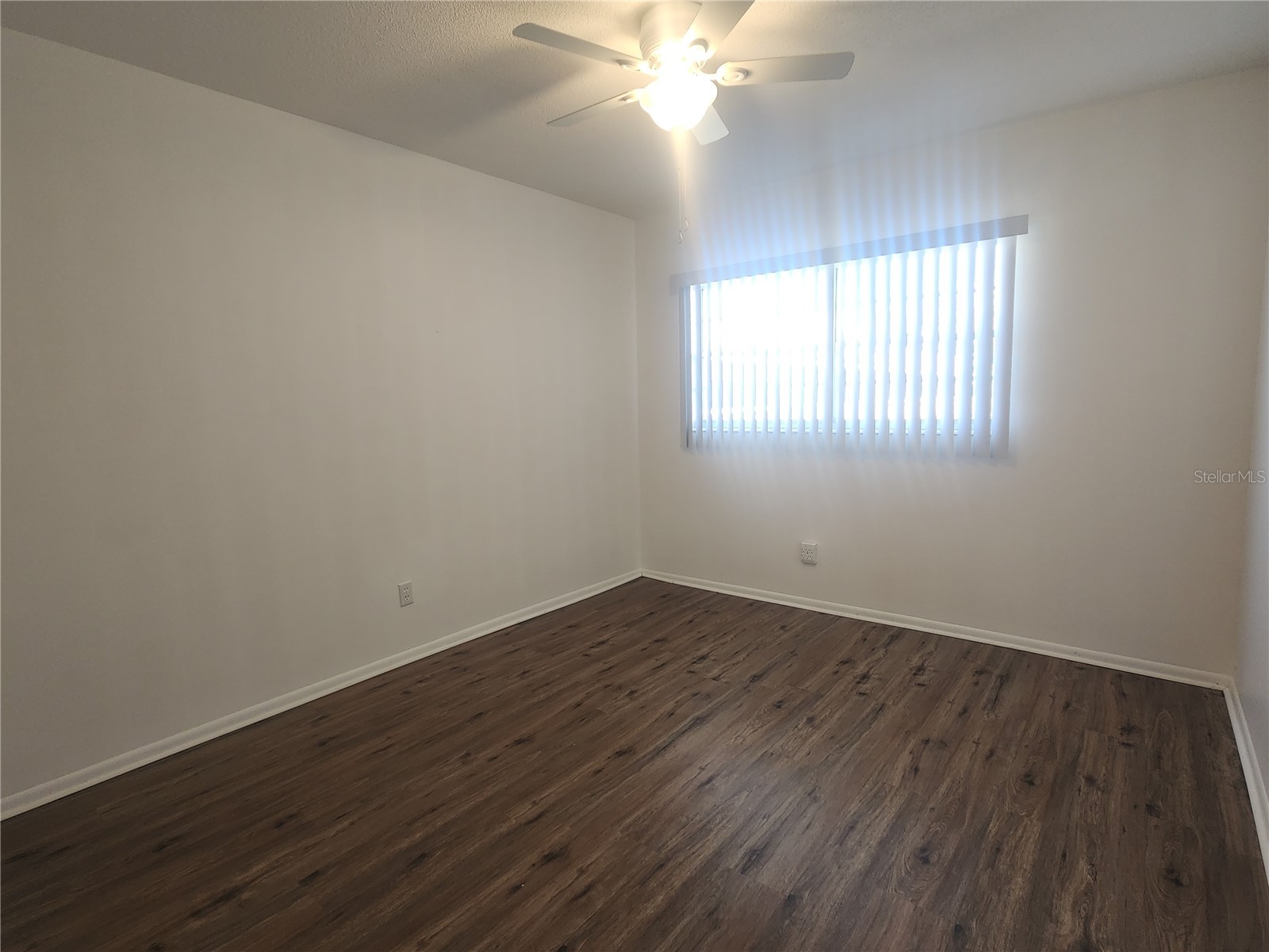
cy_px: 476
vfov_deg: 89.9
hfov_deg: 106.2
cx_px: 634
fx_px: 477
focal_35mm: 13
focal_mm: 2.2
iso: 100
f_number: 2.2
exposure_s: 1/60
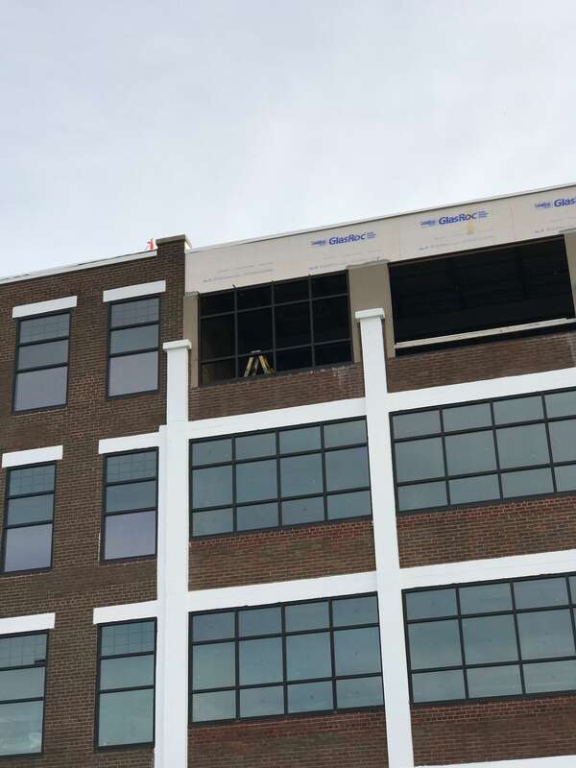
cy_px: 384
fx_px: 1265
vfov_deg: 33.8
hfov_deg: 25.7
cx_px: 288
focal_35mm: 57
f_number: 2.8
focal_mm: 6.6
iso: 20
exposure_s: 1/870
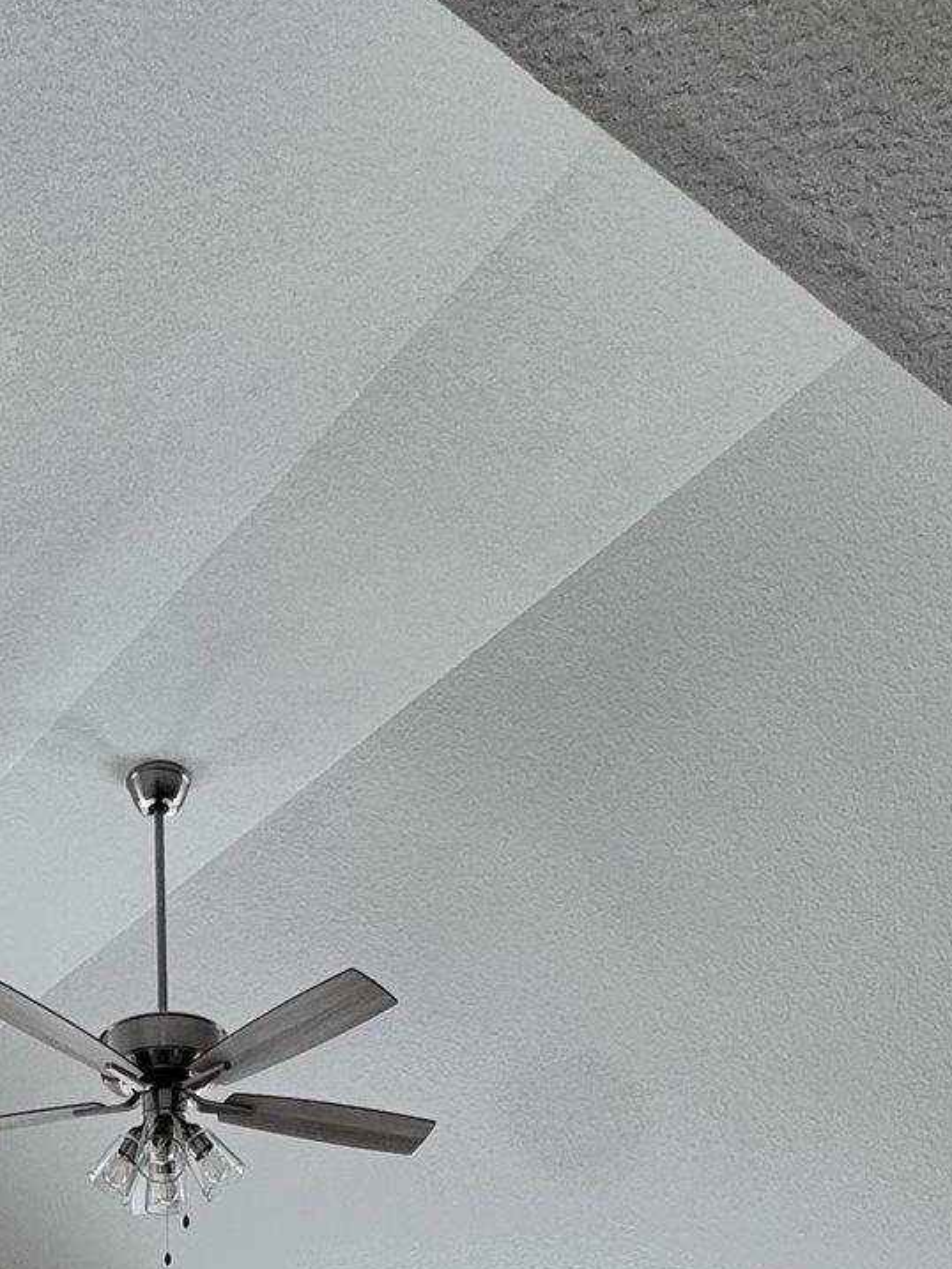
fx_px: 1650
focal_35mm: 45
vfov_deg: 26.6
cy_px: 2000
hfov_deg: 31.2
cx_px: 156
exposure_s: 1/294
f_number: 2.2
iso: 40
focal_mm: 2.22
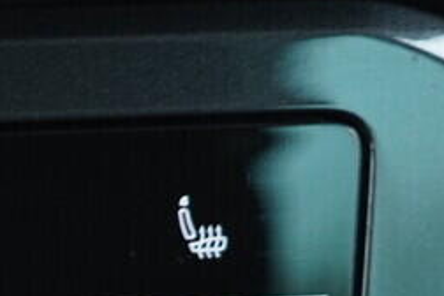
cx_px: -708
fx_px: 2540
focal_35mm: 206
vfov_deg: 6.6
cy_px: 363
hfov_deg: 8.8
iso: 640
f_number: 2.8
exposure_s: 1/40
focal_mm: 24
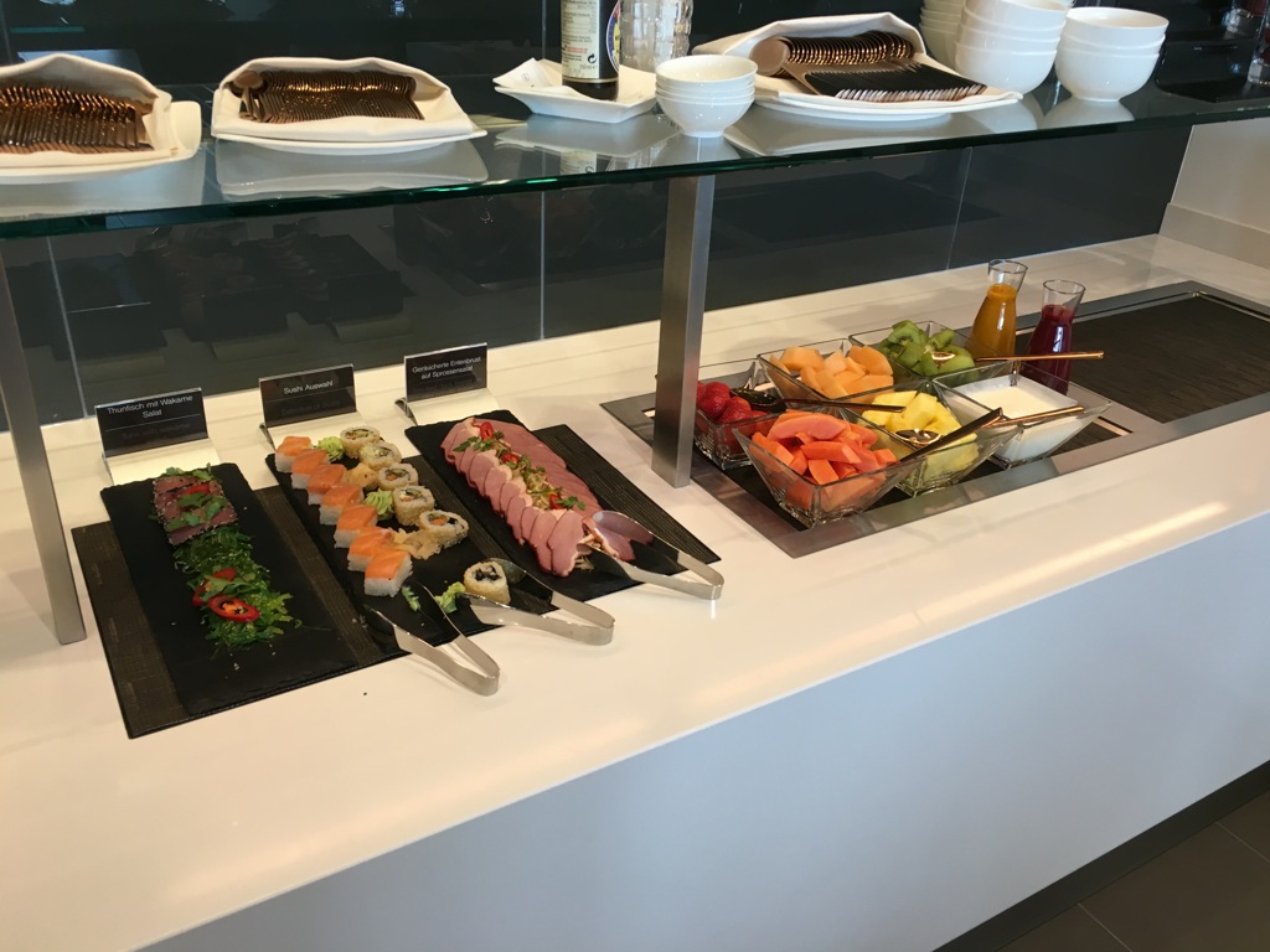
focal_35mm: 29
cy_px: 476
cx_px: 635
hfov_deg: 61.7
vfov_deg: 48.2
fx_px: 1064
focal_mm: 4.15
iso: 40
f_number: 2.2
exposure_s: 1/33
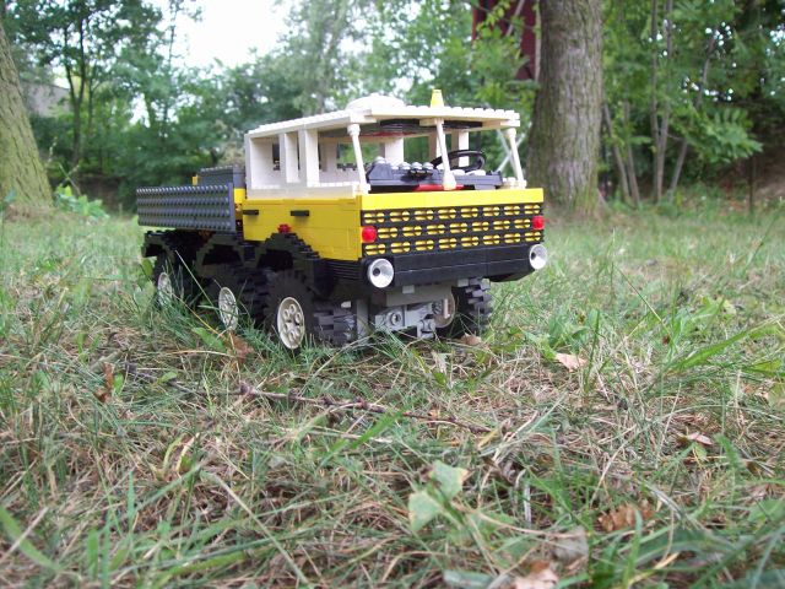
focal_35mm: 36
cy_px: 294
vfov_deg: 39.7
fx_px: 816
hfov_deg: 51.4
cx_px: 392
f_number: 2.7
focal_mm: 6
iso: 80
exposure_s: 1/121
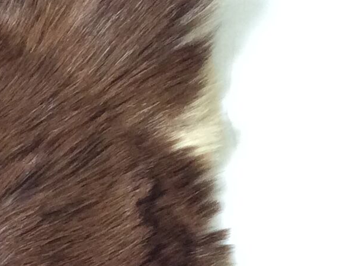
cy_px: 495
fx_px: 1417
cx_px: -354
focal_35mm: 138
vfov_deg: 10.1
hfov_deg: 12.6
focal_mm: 3.3
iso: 100
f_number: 2.4
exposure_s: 1/25
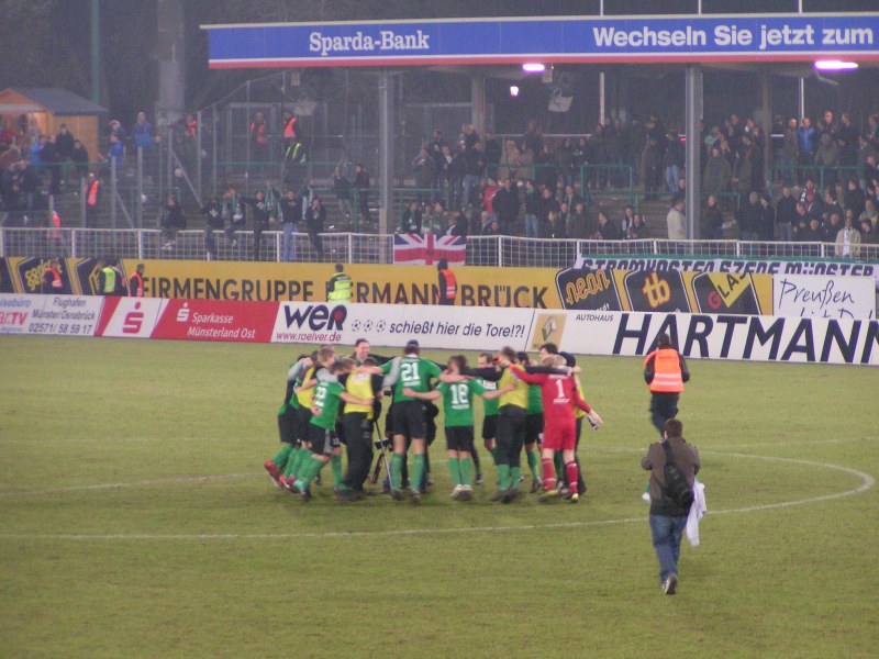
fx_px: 5231
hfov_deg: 9.6
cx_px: 440
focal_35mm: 206
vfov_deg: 7.2
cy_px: 330
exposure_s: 1/30
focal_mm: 31.5
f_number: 3.5
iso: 200
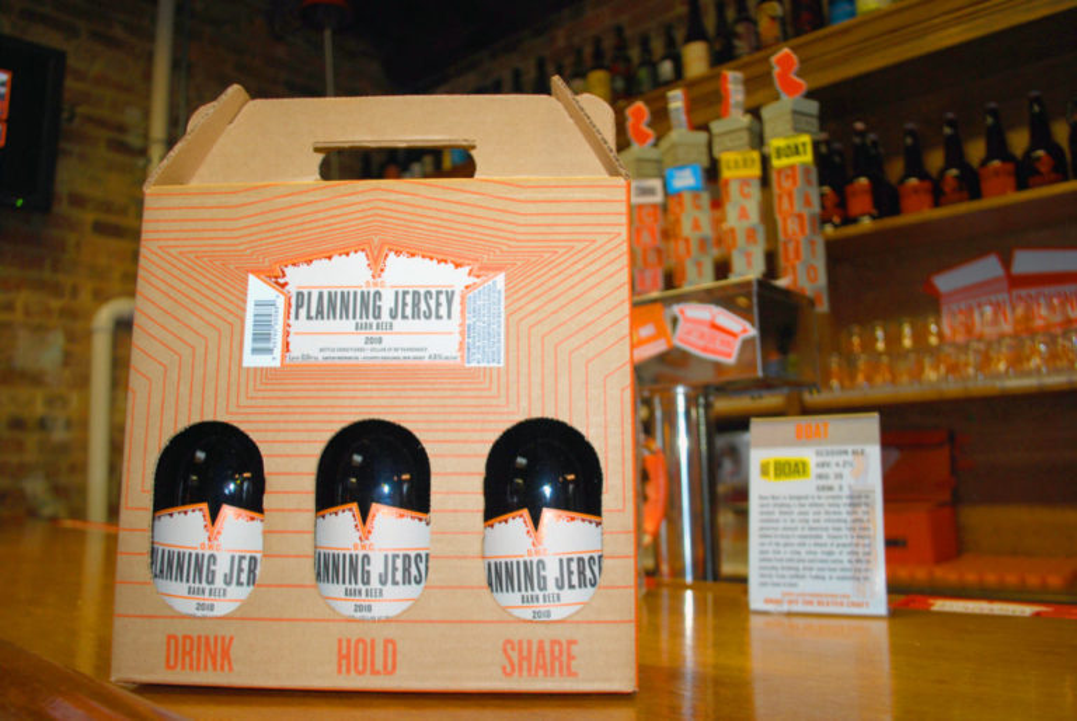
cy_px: 360
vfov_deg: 48.0
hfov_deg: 67.3
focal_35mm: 27
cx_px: 538
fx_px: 809
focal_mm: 18
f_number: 3.5
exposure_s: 1/60
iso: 200
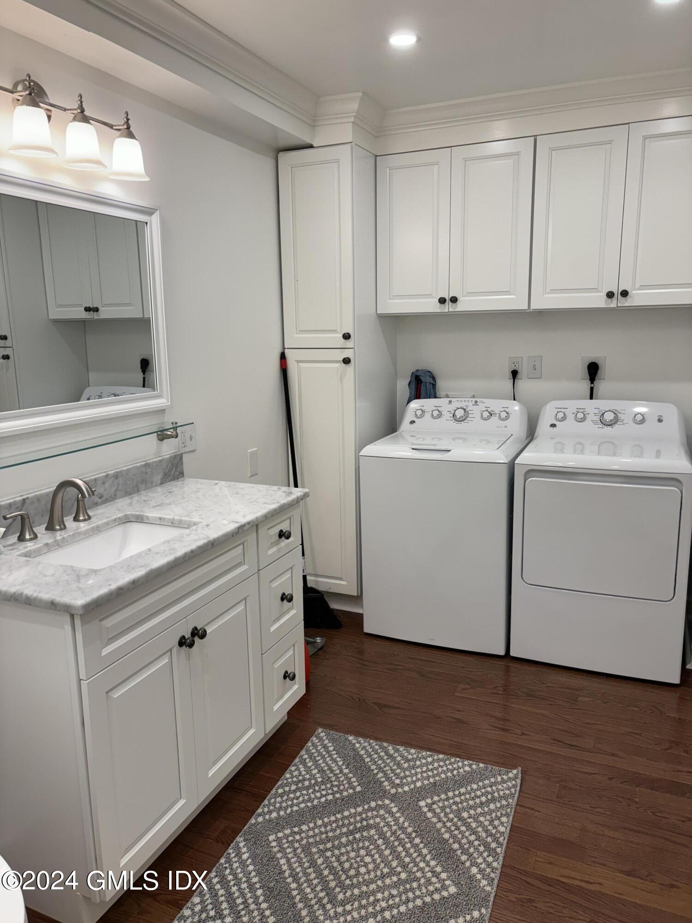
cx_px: 346
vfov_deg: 67.3
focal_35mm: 26
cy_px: 462
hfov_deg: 53.1
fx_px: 693
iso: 64
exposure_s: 1/120
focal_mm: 5.96
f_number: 1.6
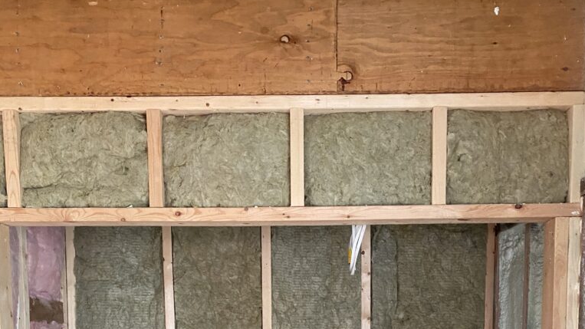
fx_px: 589
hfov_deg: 52.8
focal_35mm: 38
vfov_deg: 27.7
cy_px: 387
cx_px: 294
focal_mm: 4.25
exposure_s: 1/60
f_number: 1.8
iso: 400
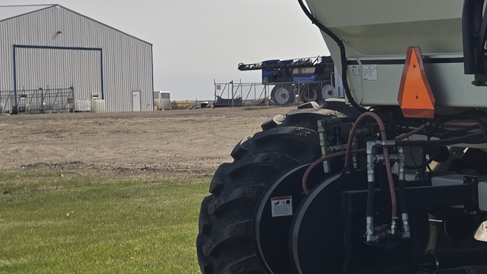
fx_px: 1227
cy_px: 144
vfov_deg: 12.7
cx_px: 881
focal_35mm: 95
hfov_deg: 17.9
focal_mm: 6.3
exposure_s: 1/1096
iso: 12
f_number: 1.7
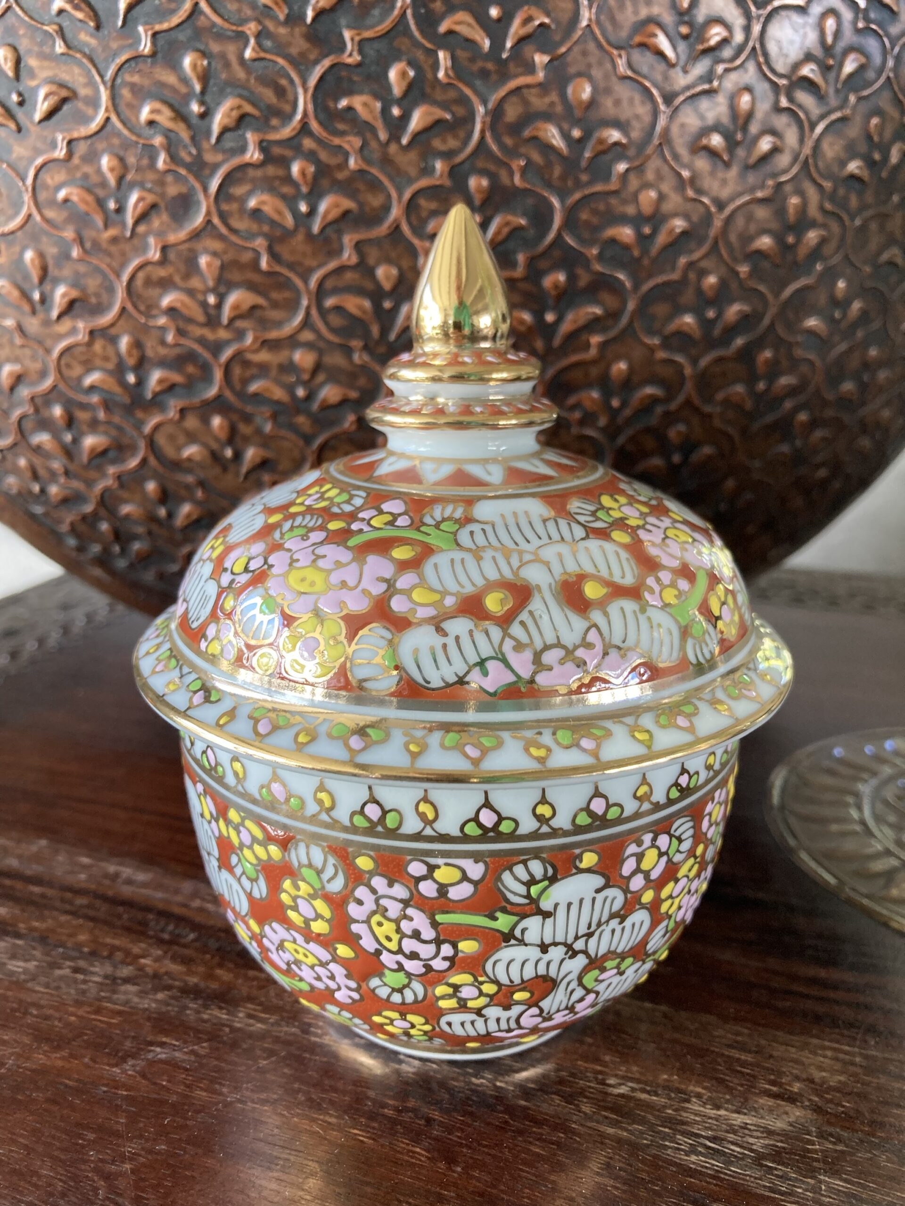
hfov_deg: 49.7
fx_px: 976
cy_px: 603
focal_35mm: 28
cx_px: 452
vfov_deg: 63.4
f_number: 1.8
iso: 125
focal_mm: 3.99
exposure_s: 1/60
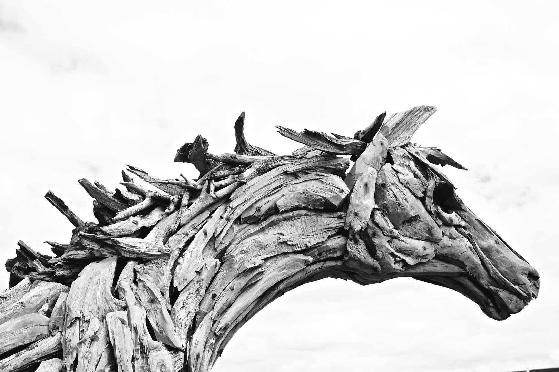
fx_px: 652
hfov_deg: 46.4
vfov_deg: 31.9
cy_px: 186
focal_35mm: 42
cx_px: 280
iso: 100
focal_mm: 28
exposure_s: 1/160
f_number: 8
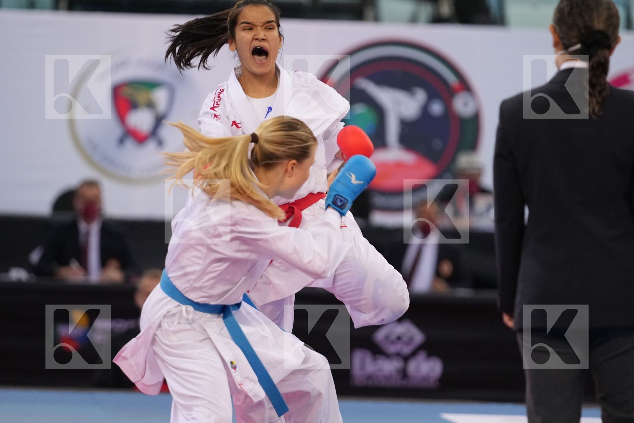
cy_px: 212
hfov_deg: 6.9
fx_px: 5283
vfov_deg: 4.6
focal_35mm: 300
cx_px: 317
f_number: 2.8
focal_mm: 200
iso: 2500
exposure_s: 1/1000
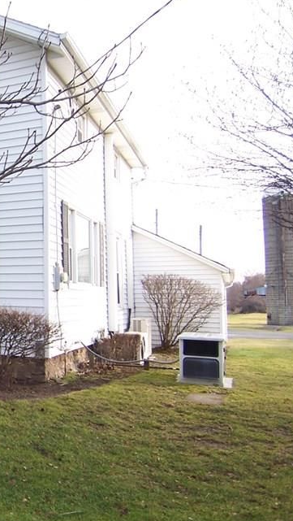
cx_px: -98
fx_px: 552
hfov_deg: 25.2
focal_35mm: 40
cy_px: 241
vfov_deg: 50.4
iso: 64
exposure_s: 1/160
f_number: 2.8
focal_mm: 3.8
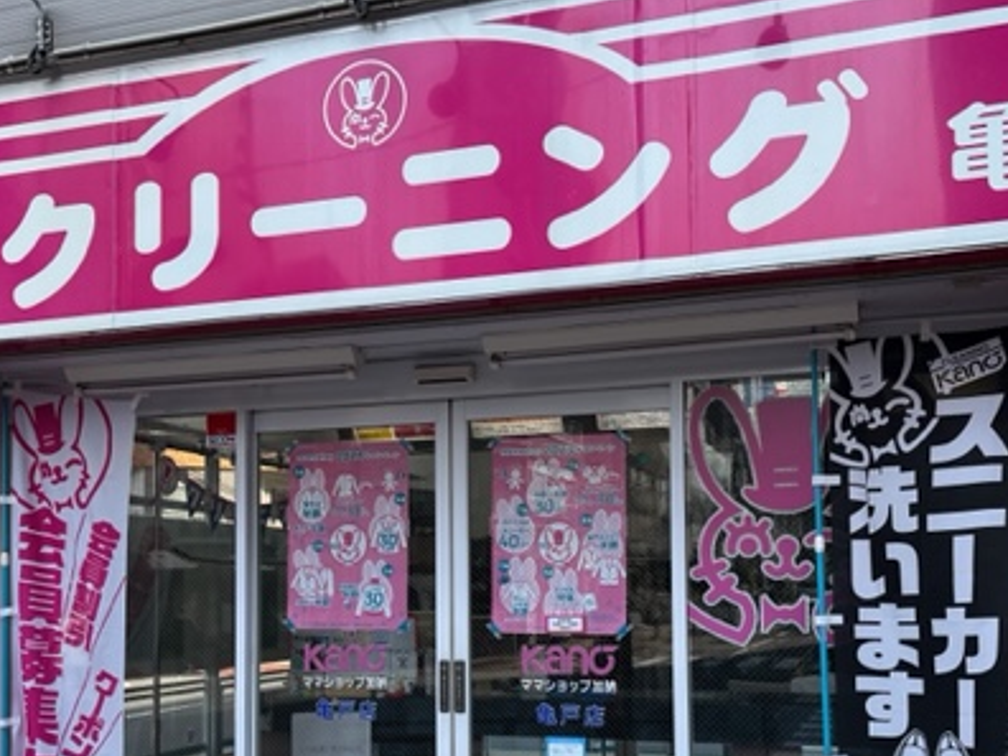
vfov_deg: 33.9
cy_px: 529
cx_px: 507
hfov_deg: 44.8
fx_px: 1223
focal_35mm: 42
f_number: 1.6
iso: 50
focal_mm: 5.1
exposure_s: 1/787
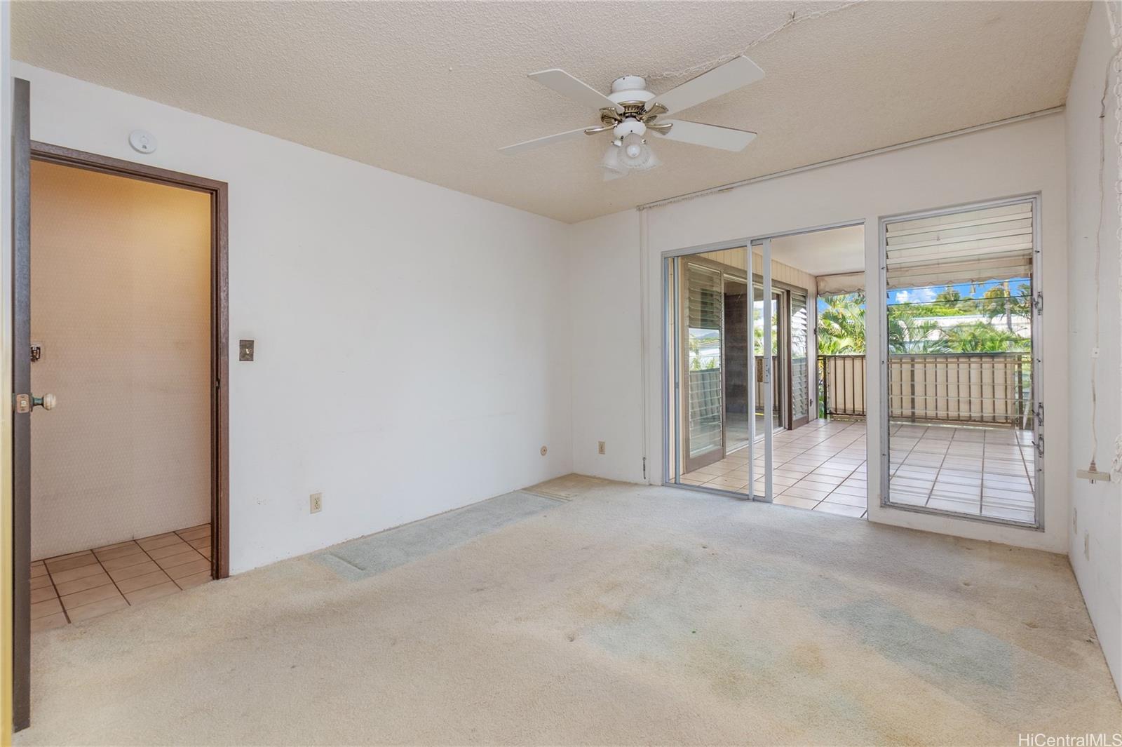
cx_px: 561
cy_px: 374
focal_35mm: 15
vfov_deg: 77.3
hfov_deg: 100.4
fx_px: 467
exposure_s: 1/80
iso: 400
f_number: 8
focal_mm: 10
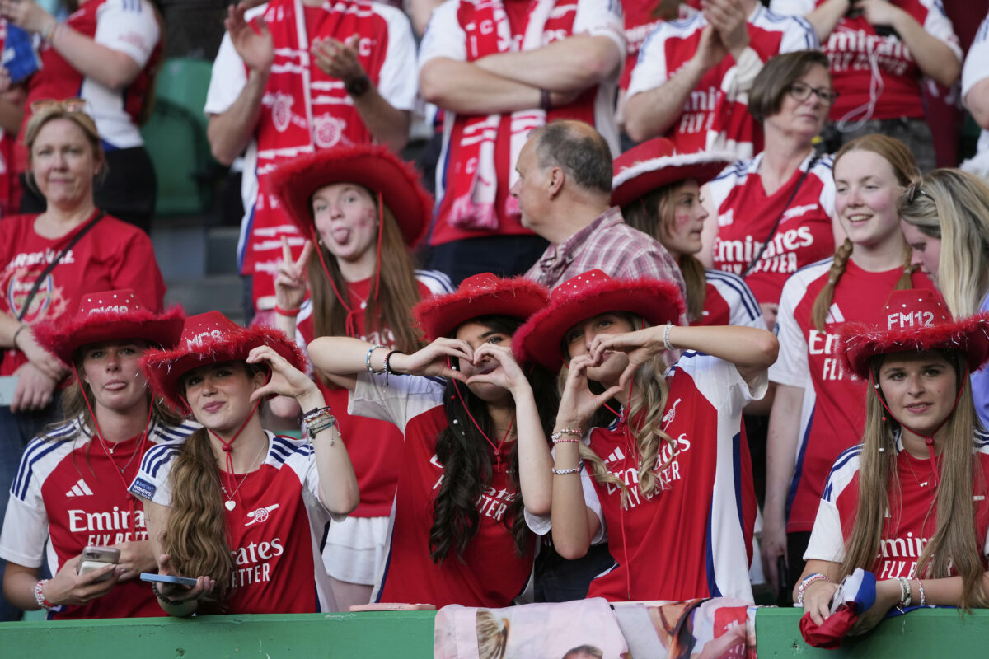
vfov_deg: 6.9
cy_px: 330
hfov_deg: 10.3
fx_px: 5494
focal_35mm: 200
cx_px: 494
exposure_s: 1/1600
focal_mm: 200
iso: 1250
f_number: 3.5
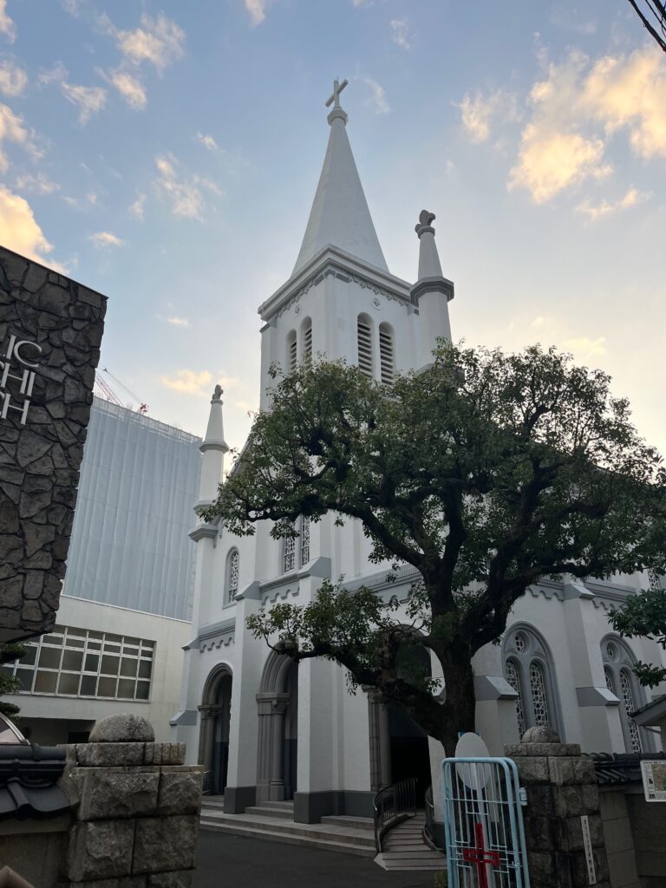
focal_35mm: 26
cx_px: 333
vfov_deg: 67.3
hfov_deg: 53.1
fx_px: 667
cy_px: 444
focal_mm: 5.1
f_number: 1.6
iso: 50
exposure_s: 1/840
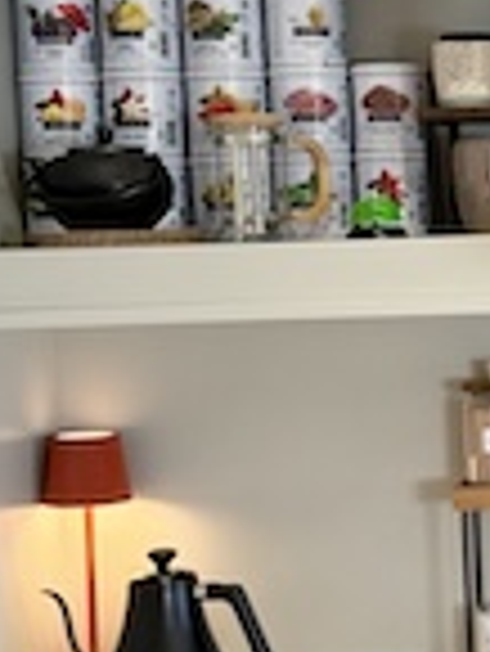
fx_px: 1998
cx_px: 814
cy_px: 355
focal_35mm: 106
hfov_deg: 13.0
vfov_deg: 18.5
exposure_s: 1/100
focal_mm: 6.76
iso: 160
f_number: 1.78
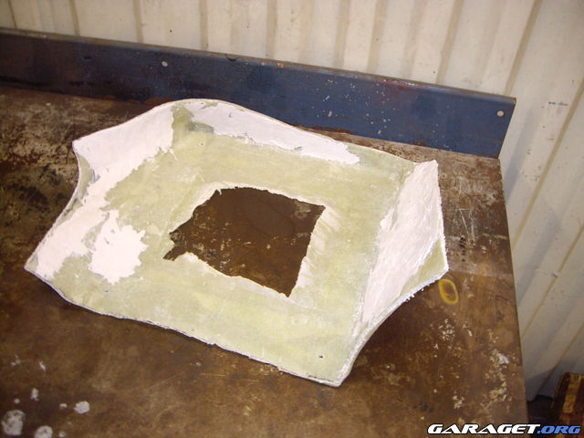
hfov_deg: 49.0
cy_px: 219
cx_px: 292
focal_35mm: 38
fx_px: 641
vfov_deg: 37.7
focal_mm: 6.2
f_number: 2.7
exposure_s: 1/40
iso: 200
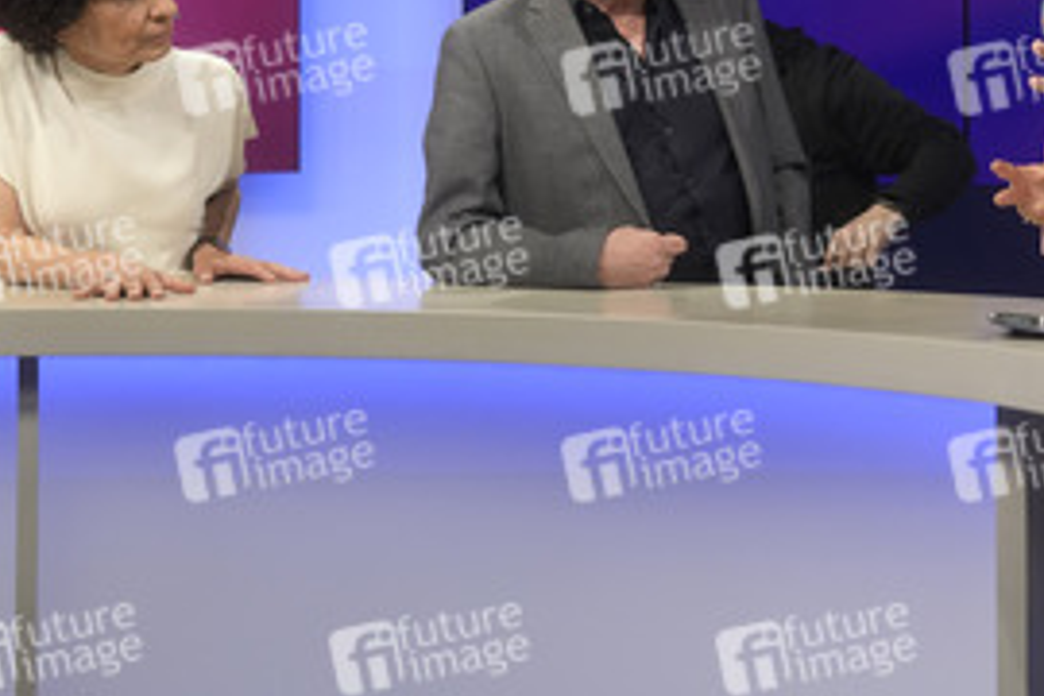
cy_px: 166
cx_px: 713
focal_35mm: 75
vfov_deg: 18.1
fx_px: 2175
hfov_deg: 26.8
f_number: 2
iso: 640
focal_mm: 30
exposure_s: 1/320
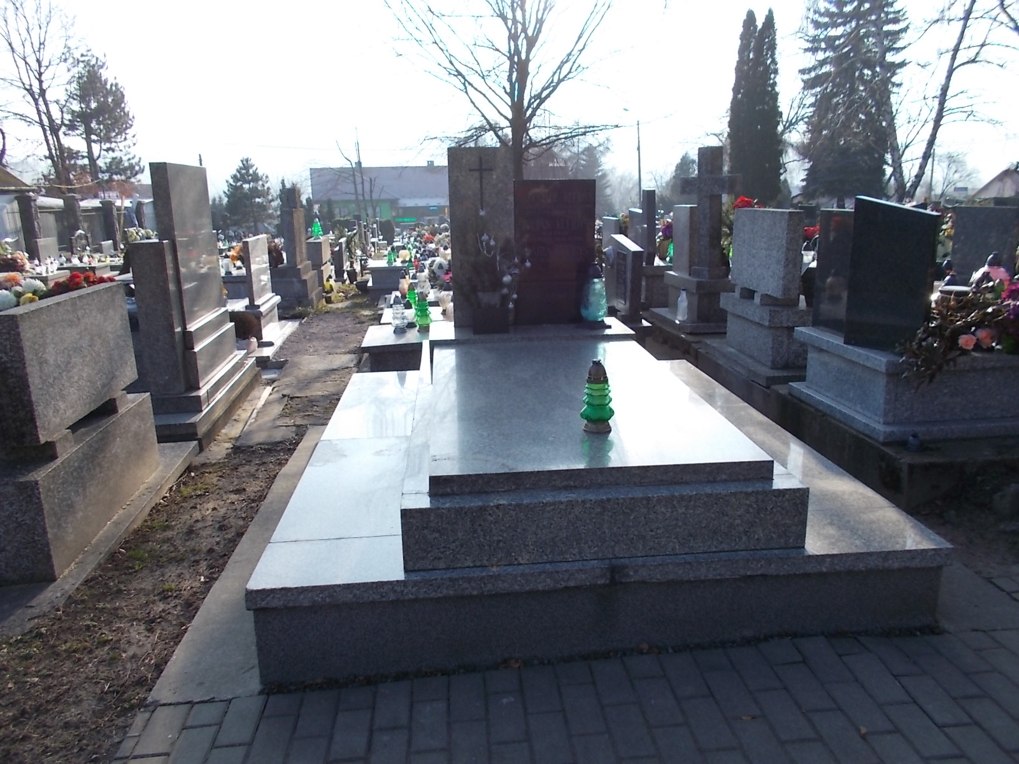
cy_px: 382
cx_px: 510
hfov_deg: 67.3
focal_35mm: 26
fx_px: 765
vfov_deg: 53.1
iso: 80
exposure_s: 1/400
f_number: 3.2
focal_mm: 4.6
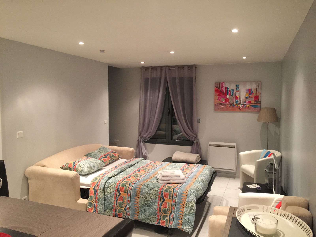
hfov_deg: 61.7
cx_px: 158
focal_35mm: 29
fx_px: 265
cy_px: 118
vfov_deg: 48.2
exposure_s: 1/10
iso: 100
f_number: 2.2
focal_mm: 4.15
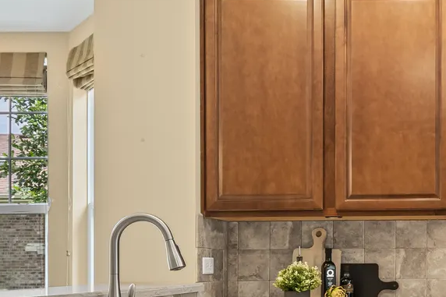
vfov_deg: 25.6
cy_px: 272
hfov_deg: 35.4
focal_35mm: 51
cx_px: 441
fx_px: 632
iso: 320
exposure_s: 1/6
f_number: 8
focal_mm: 12
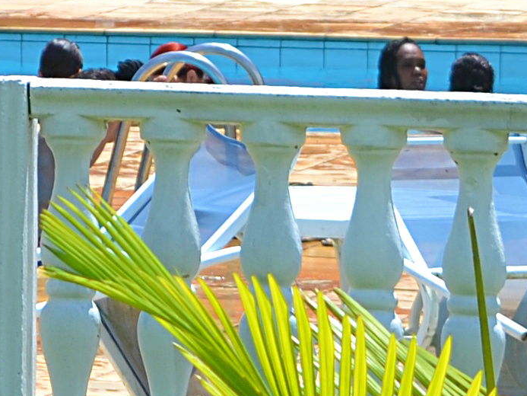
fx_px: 8028
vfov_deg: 2.8
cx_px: -360
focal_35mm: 527
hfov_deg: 3.7
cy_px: -82
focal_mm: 55
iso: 100
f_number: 8
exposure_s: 1/250
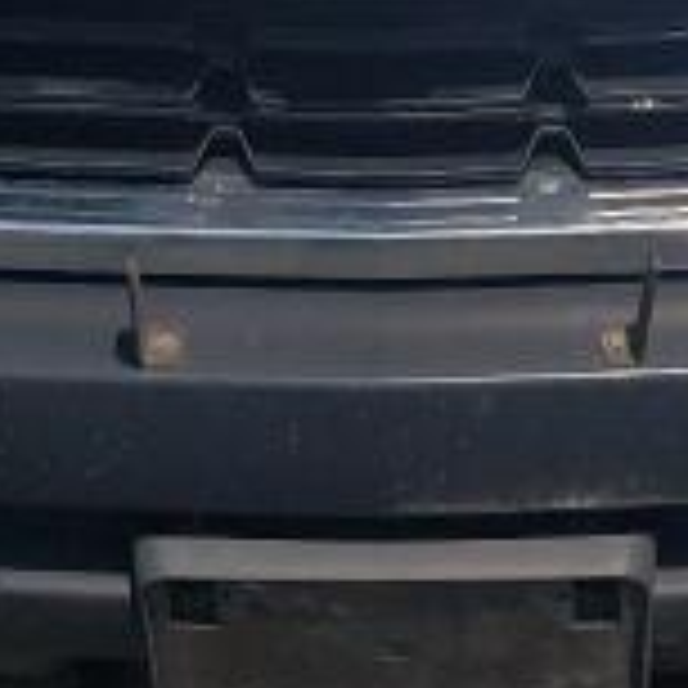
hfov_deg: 14.5
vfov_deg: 13.7
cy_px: -319
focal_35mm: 120
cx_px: 409
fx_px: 2698
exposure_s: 1/10000
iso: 50
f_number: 1.5
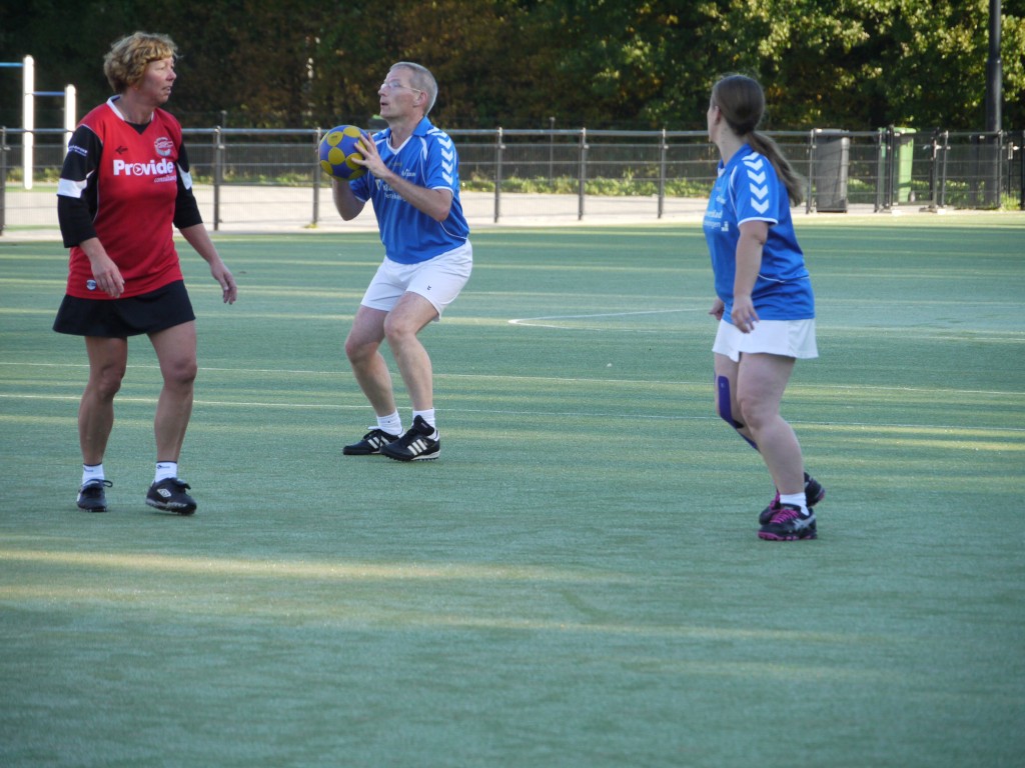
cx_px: 512
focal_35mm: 280
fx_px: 8291
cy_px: 384
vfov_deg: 5.3
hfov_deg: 7.1
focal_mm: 140
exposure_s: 1/250
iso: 320
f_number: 5.8
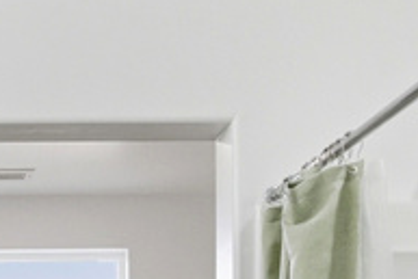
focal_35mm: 90
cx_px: -154
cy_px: 484
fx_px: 1046
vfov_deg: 13.8
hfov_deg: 20.3
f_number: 8
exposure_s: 1/2000
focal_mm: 17
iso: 800
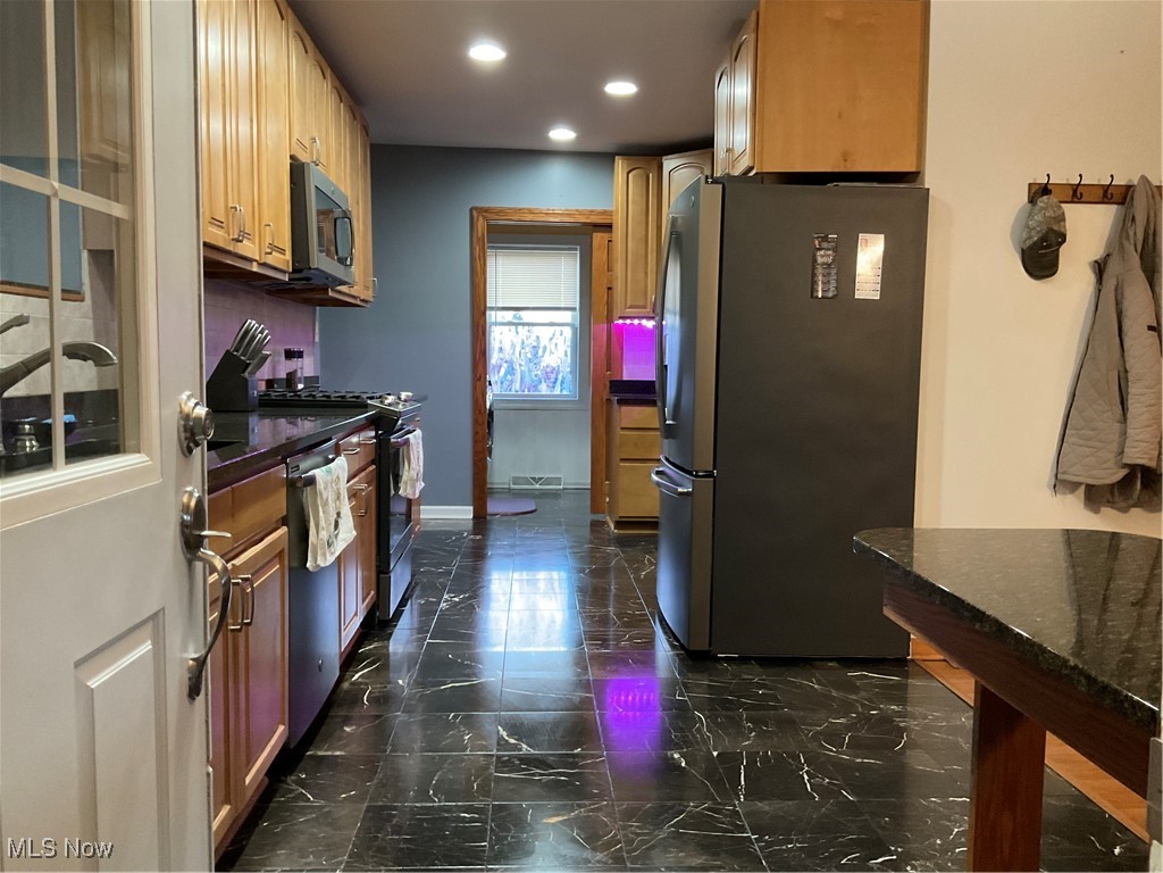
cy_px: 436
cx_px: 582
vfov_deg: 48.2
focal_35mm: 29
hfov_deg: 61.7
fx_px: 974
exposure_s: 1/40
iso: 250
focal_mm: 3
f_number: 1.8
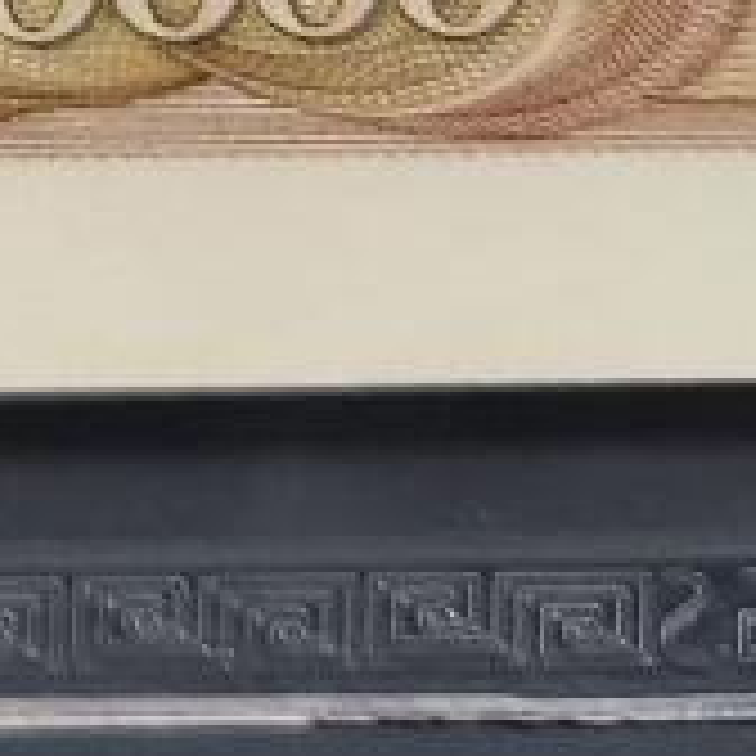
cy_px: -1134
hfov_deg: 9.1
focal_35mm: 169
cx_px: -1188
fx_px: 4176
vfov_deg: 9.2
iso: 320
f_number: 1.8
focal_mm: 5.4
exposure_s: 1/101
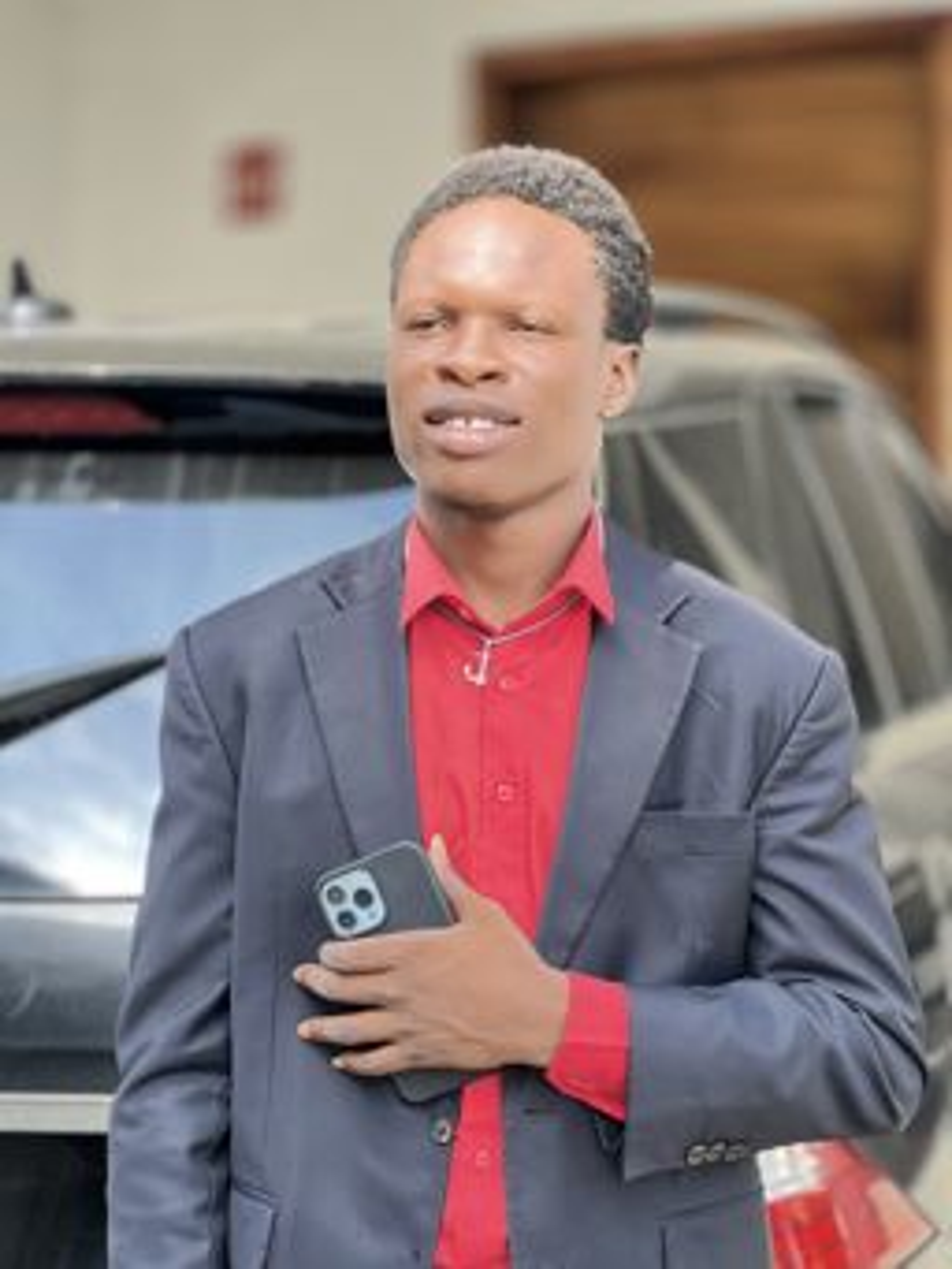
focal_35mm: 77
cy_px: 634
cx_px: 476
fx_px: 2822
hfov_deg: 19.2
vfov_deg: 25.3
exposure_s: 1/121
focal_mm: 9
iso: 64
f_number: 2.8
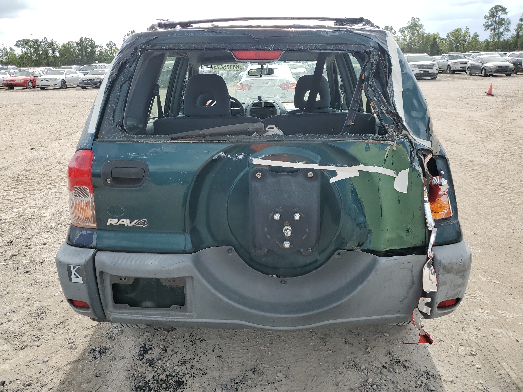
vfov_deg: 53.1
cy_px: 196
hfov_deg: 67.3
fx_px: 393
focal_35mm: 26
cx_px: 262
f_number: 1.5
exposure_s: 1/1667
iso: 50
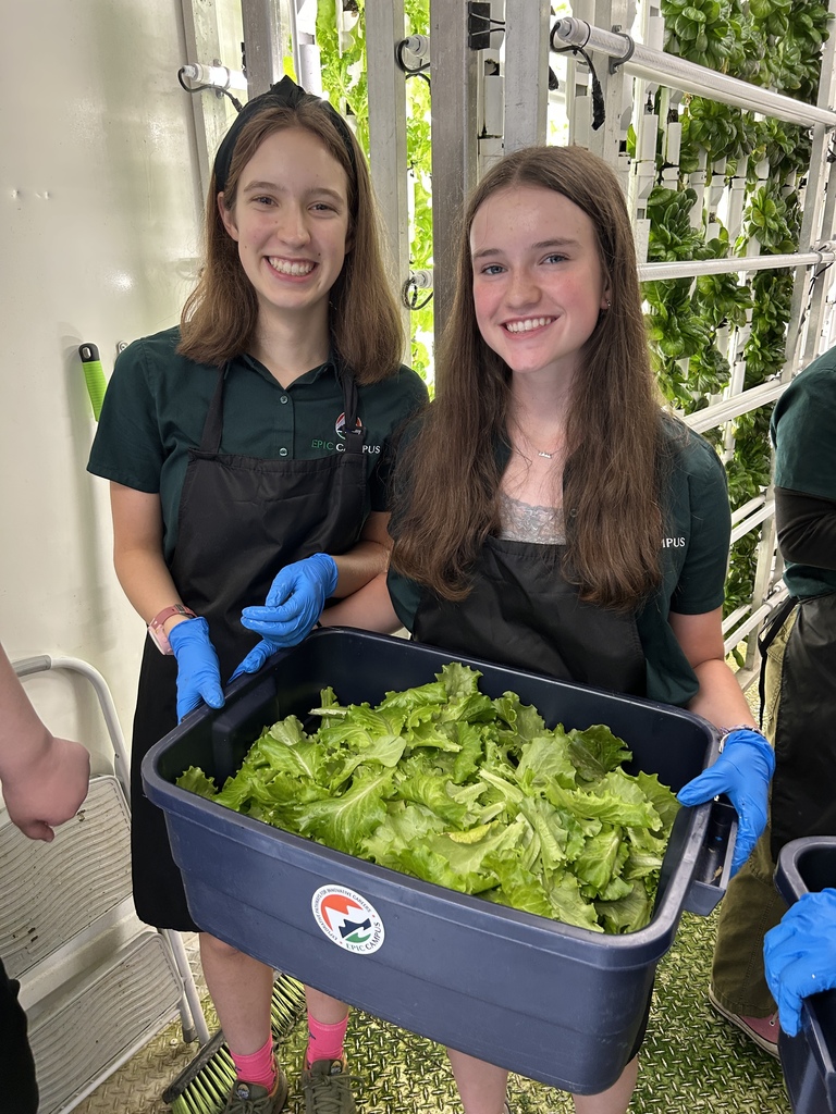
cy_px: 557
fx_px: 837
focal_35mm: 26
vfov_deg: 67.3
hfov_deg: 53.1
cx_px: 418
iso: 100
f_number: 1.5
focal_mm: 5.7
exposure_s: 1/120
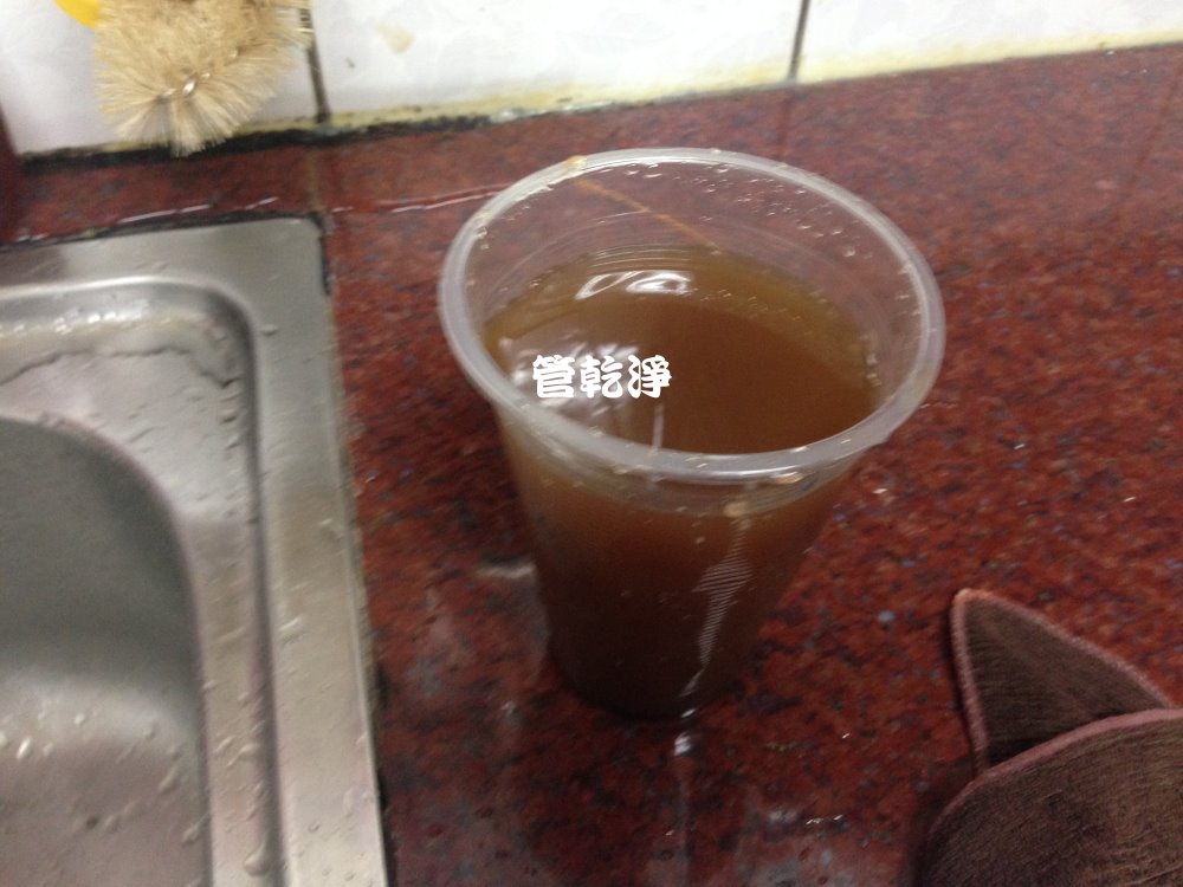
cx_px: 592
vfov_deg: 42.9
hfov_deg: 55.4
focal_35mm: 33
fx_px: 1128
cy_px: 444
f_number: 2.4
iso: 250
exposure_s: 1/20
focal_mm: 4.12
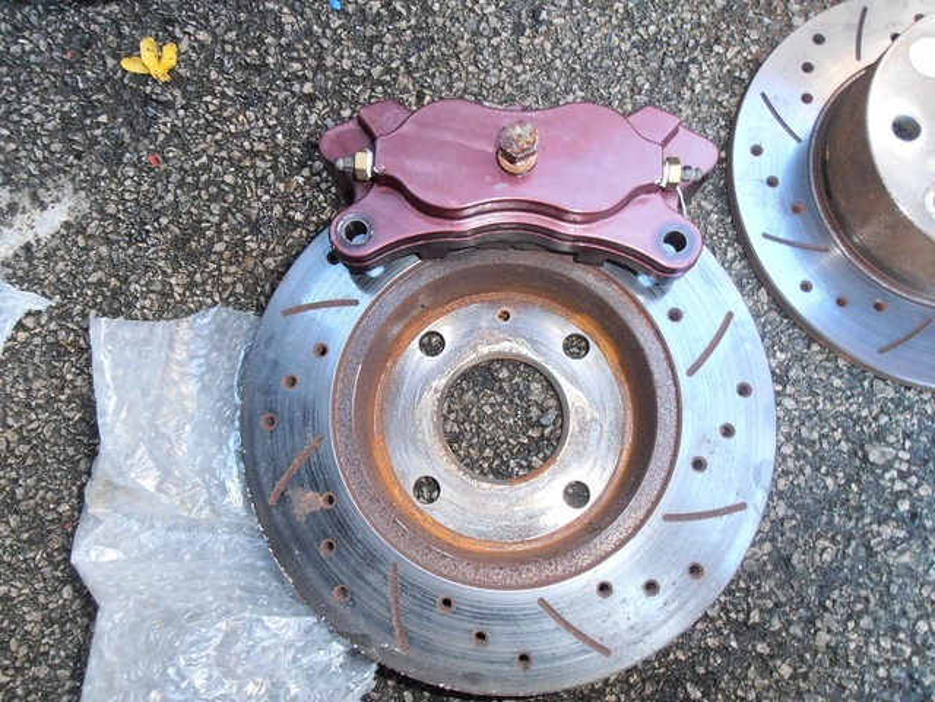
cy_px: 351
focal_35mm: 24
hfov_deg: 71.6
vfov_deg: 56.8
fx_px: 648
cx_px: 468
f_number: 3
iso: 125
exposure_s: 1/30
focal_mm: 4.2
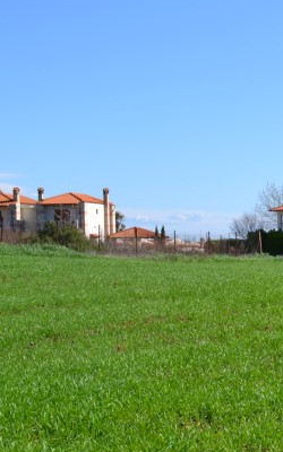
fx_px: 1086
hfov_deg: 13.1
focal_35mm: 88
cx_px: 543
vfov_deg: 23.4
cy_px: 321
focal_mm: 20
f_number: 8
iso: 100
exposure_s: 1/250
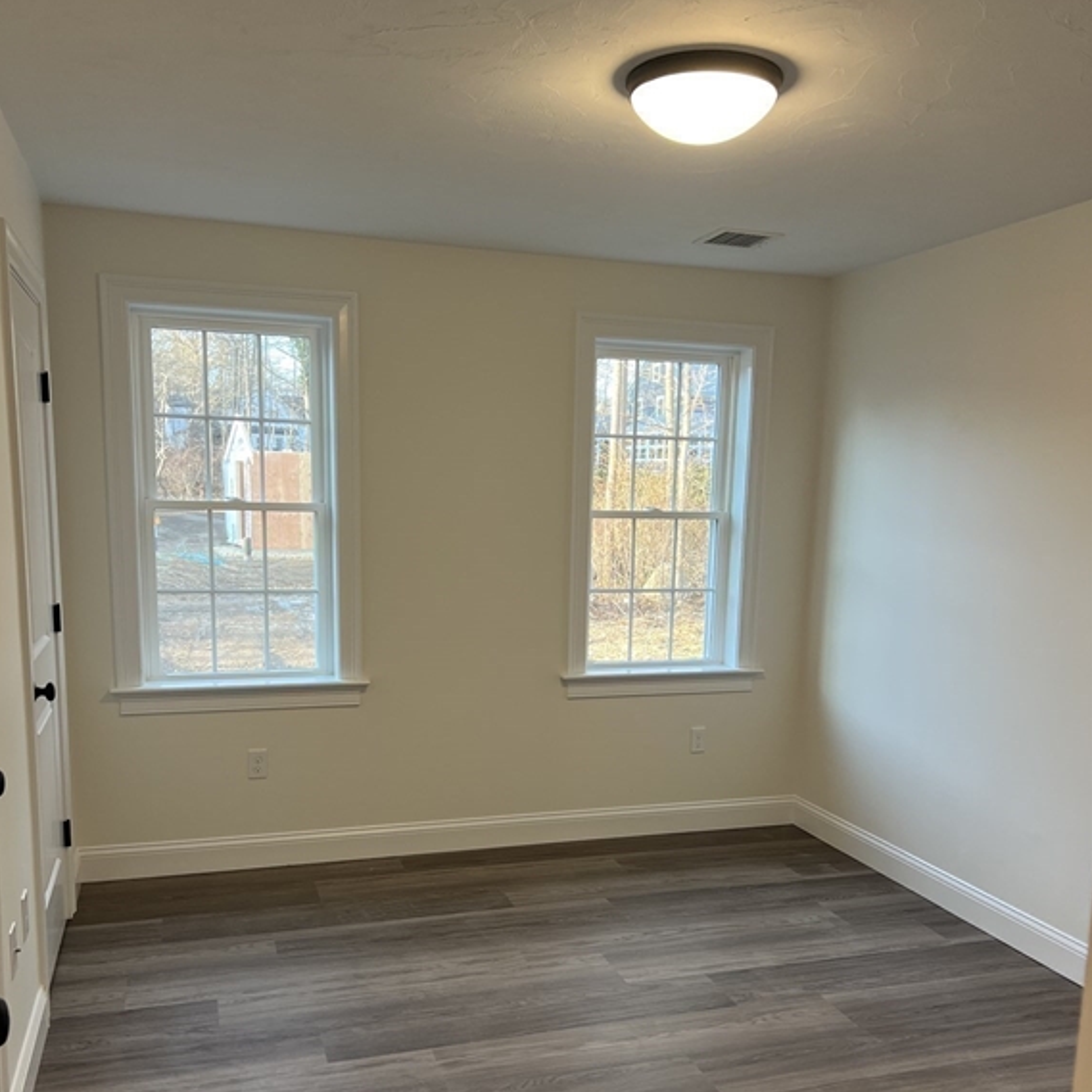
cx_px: 543
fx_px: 1106
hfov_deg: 52.5
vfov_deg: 52.1
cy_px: 664
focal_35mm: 31
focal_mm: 5.7
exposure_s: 1/120
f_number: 1.5
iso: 100
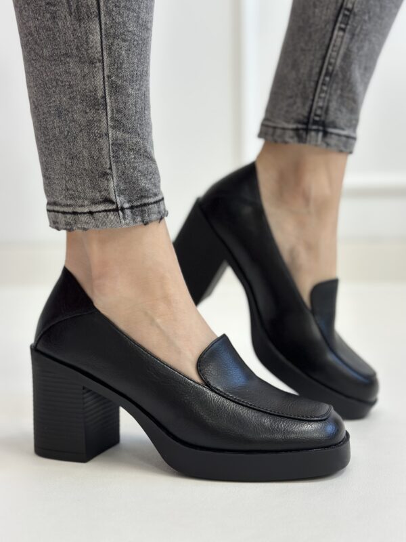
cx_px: 203
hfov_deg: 30.3
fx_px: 751
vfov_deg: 39.7
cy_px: 271
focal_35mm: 48
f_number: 1.78
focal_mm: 6.86
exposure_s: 1/100
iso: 160
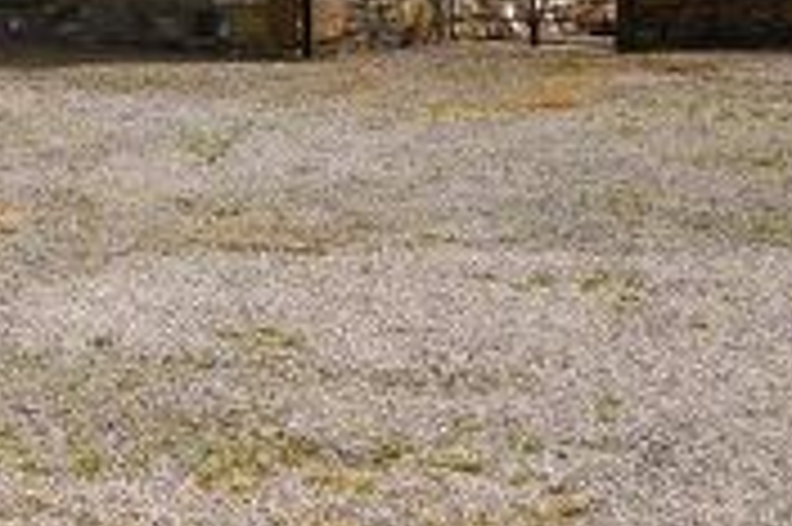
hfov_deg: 16.3
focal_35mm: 119
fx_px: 2616
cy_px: -189
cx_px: -230
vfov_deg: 11.2
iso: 280
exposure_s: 1/500
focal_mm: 20
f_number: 11
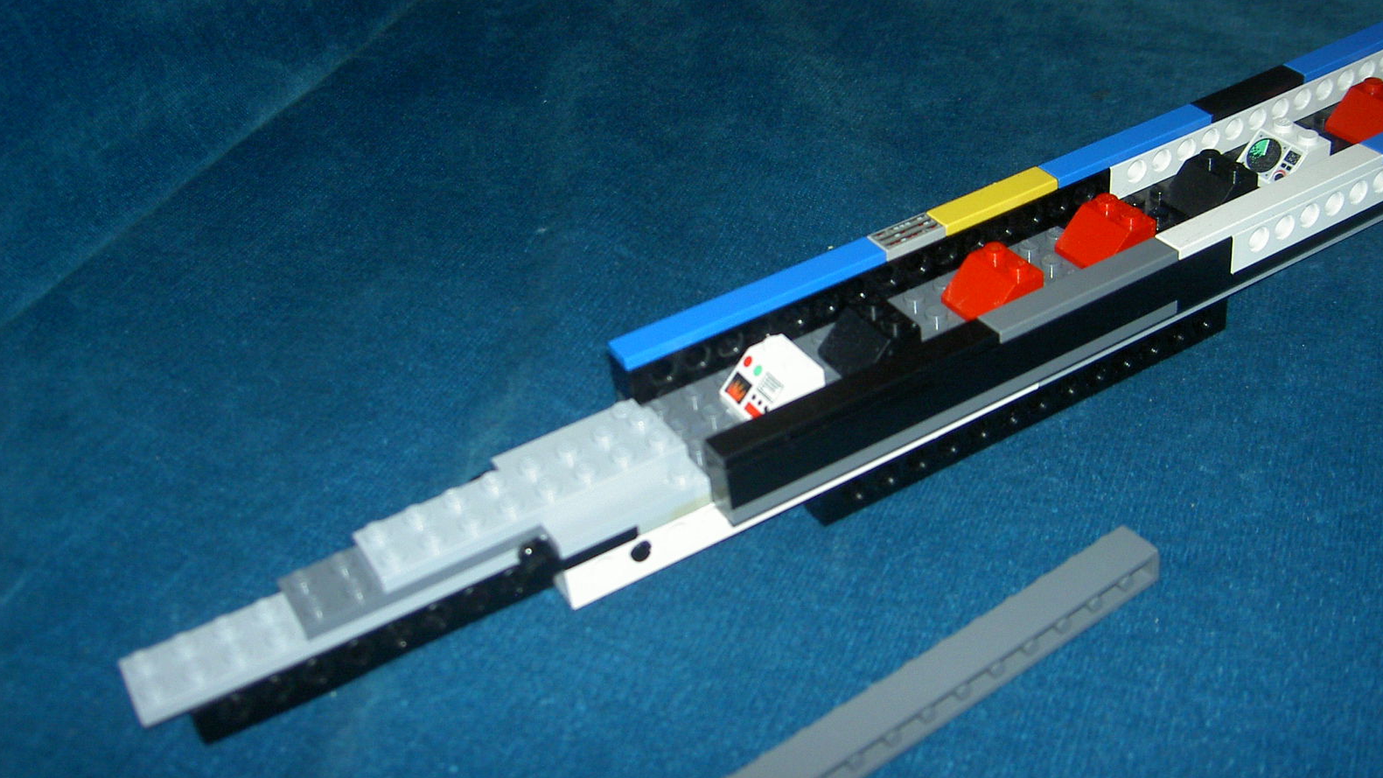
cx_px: 695
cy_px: 338
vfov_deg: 27.7
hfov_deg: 47.4
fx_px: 1577
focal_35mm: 43
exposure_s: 1/59.5
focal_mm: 8
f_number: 2.8
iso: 100
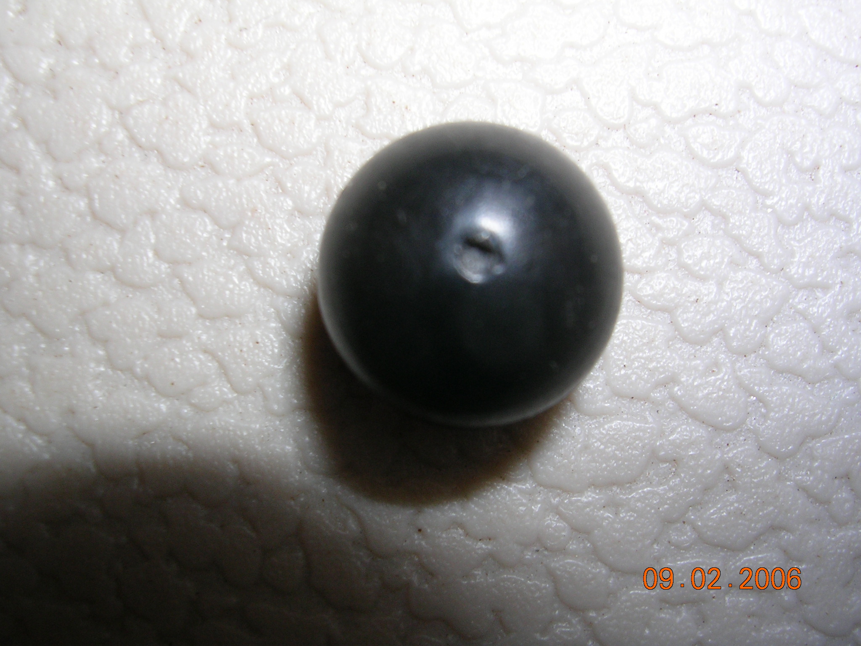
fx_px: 945
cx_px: 430
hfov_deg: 49.0
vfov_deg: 37.7
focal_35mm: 38
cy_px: 323
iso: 50
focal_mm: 5.8
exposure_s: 1/60.1
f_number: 5.6
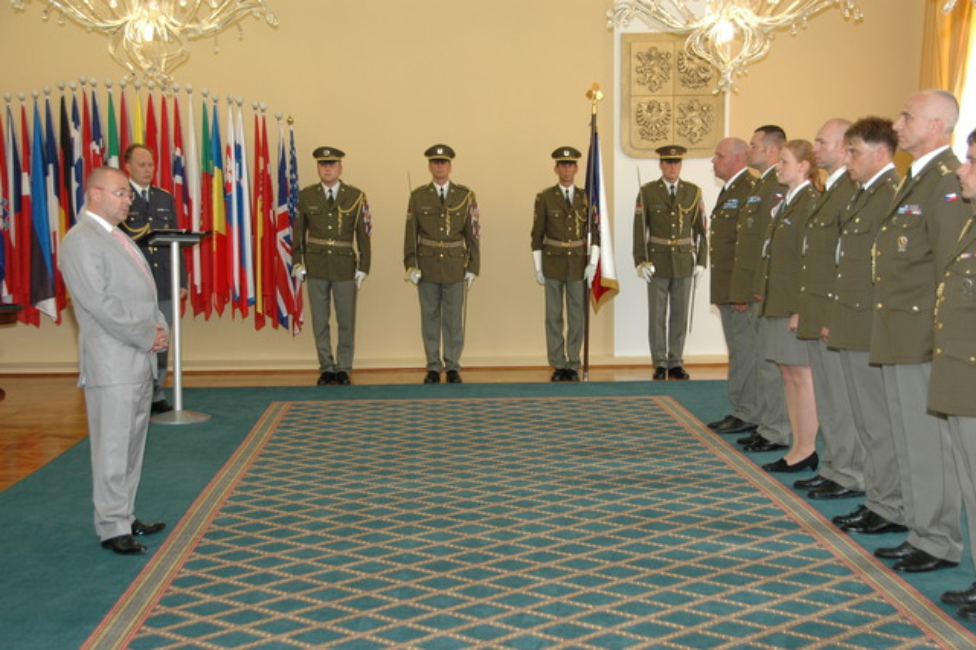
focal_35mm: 57
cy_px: 325
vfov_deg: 23.8
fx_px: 1544
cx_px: 488
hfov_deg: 35.1
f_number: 5
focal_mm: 38
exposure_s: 1/60
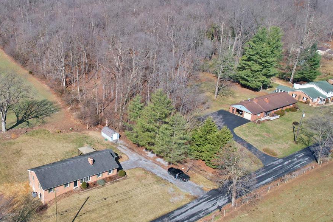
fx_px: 333
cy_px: 109
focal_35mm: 36
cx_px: 74
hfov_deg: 50.4
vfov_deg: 36.9
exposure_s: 1/1500
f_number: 2.8
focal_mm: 8.38
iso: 100
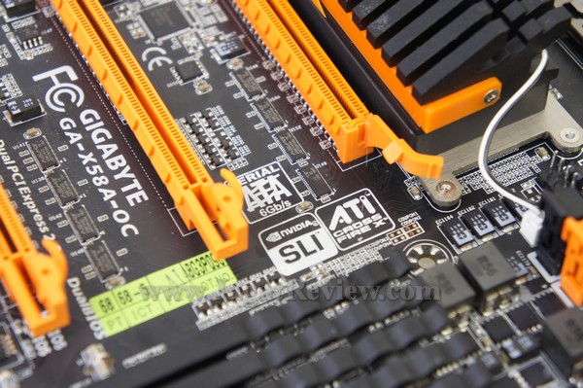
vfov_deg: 17.1
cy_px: 194
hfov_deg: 25.5
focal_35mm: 80
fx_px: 1286
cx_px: 292
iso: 400
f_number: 5.6
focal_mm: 53
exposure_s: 1/20
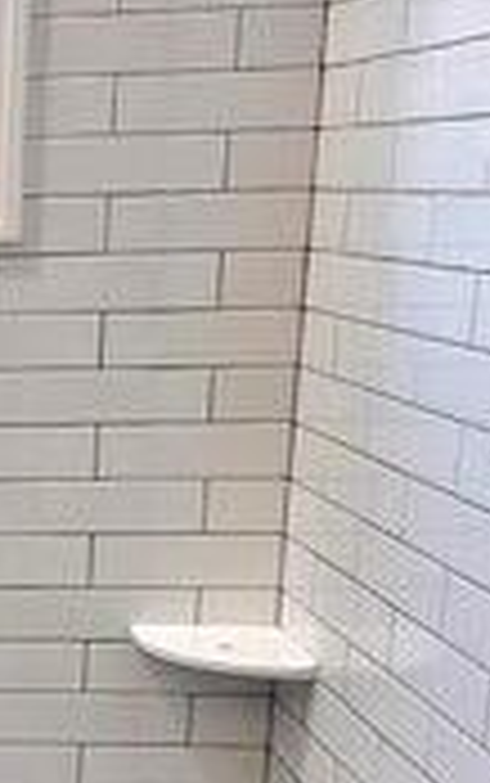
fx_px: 1728
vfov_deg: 24.9
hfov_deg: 13.8
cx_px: -481
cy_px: 684
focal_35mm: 81
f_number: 2.2
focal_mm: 2.2
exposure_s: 1/60.2
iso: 100
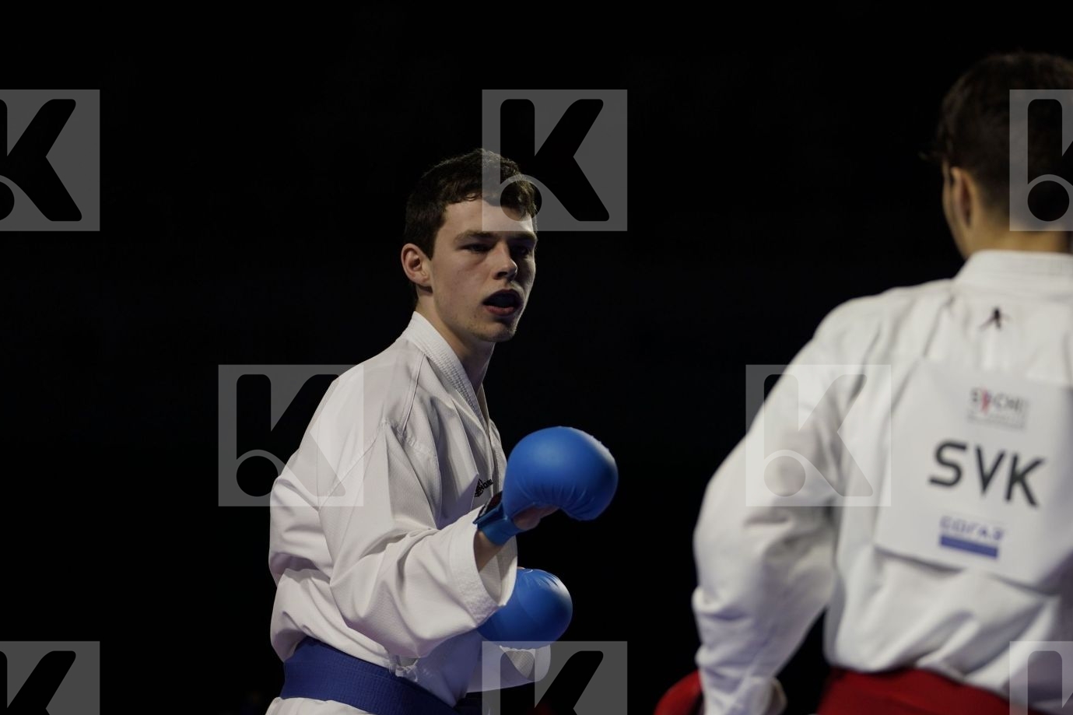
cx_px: 555
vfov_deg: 6.3
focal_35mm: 218
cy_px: 436
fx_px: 6496
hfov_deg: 9.4
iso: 500
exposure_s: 1/1000
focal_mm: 167
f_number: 2.8
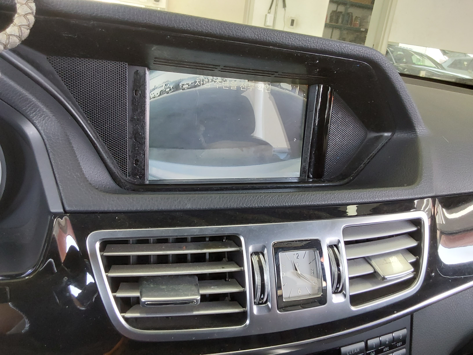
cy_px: 178
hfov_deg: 63.4
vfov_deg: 49.7
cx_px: 236
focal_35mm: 28
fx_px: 383
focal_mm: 2.91
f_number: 1.9
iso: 250
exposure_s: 1/60
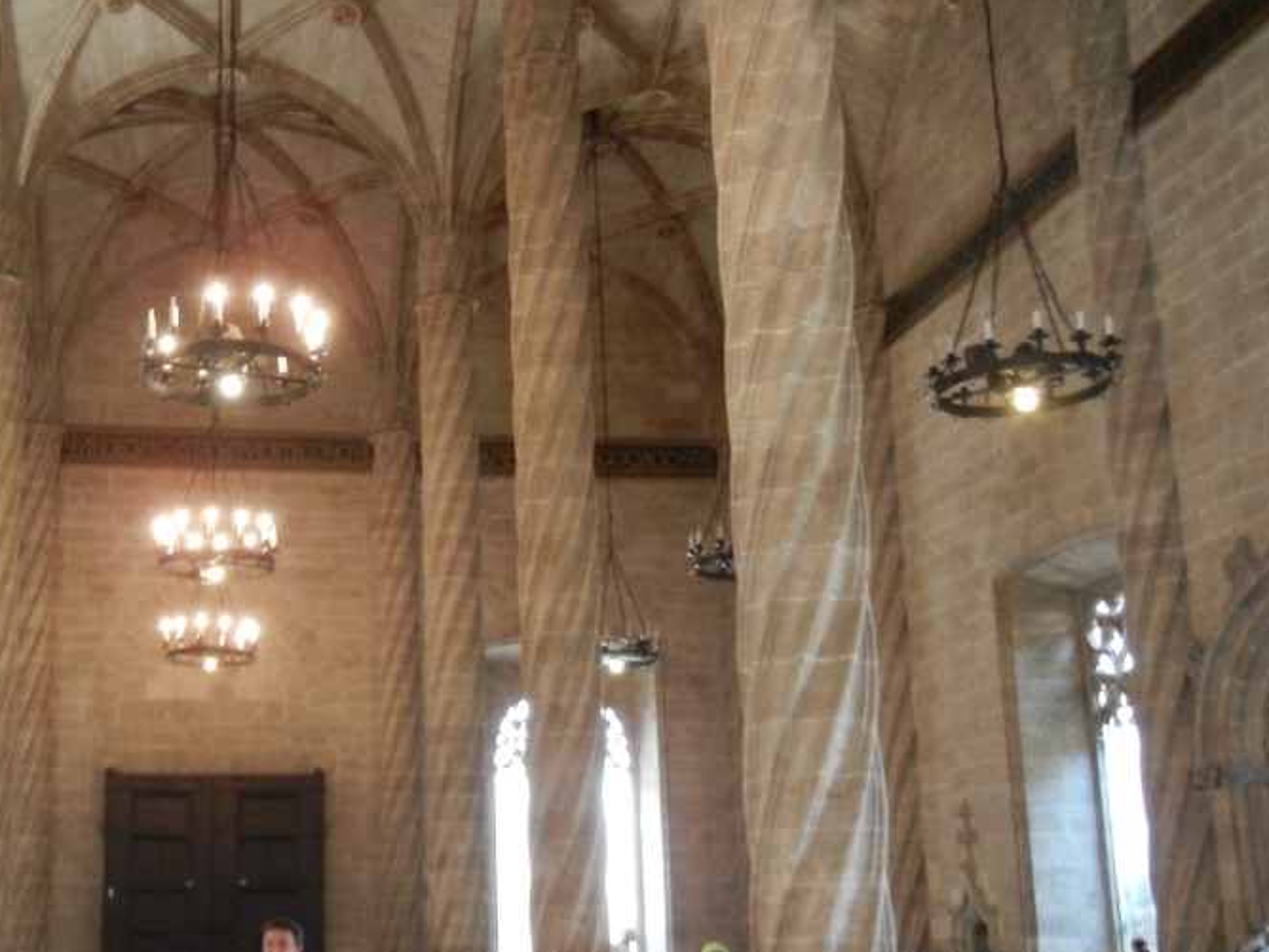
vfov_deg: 31.3
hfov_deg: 40.2
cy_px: 631
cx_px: 336
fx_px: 1686
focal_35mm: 46
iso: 400
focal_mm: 5.4
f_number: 3.5
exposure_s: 1/20.1
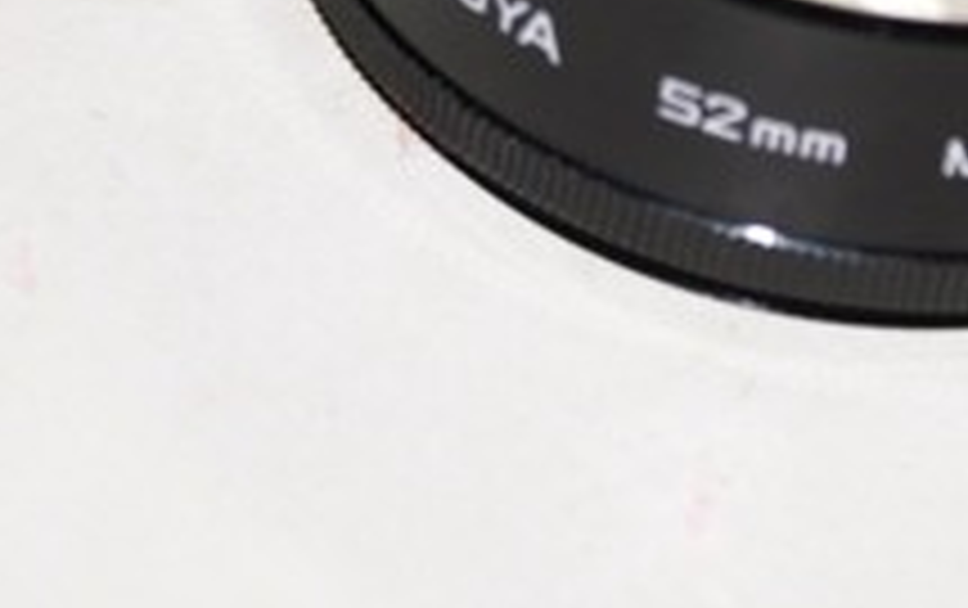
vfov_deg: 4.9
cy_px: -279
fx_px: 7106
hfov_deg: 7.8
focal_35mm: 269
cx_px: 954
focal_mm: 60
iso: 400
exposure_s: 1/125
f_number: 5.6
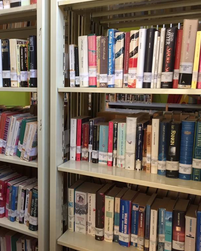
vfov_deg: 47.9
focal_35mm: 38
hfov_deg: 38.2
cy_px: 125
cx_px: 50
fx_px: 283
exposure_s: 1/33
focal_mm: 4.15
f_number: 2.2
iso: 100
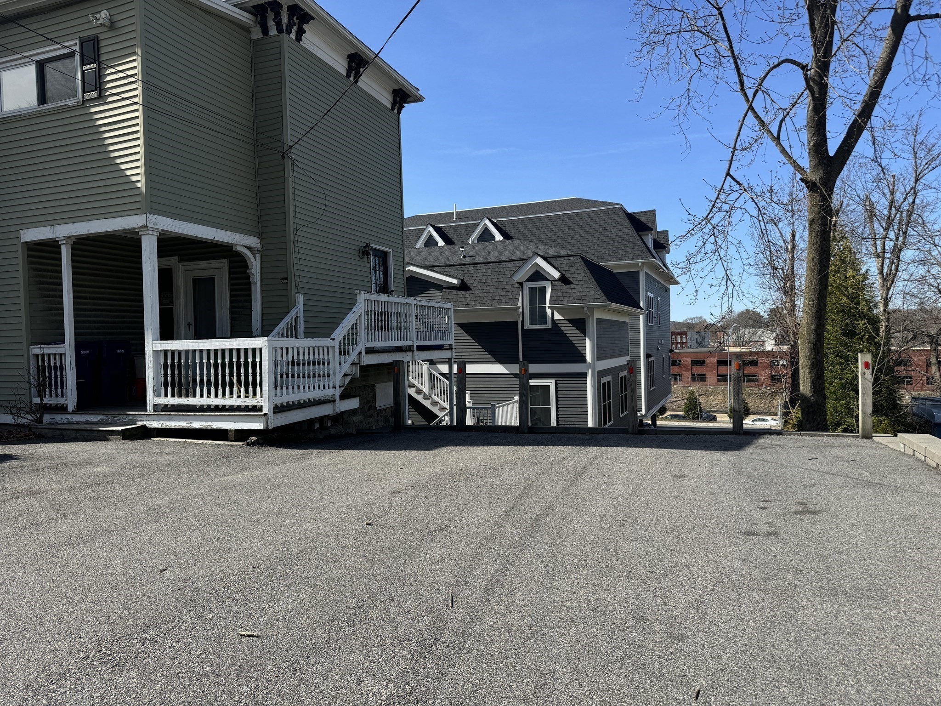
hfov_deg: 71.6
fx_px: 652
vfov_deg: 56.8
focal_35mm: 24
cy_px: 353
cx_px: 470
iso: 80
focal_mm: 6.76
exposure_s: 1/3597
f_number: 1.78
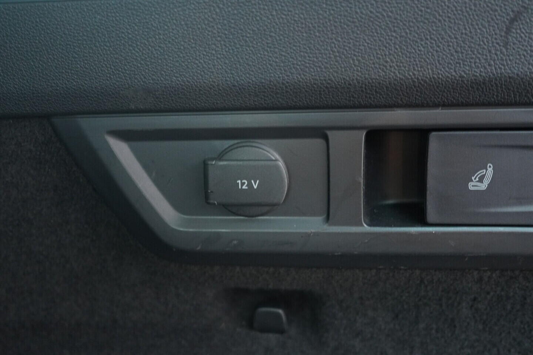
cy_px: 178
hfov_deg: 53.1
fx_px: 533
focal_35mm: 36
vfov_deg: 36.9
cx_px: 266
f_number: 2.8
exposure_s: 1/40
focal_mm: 24
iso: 2500
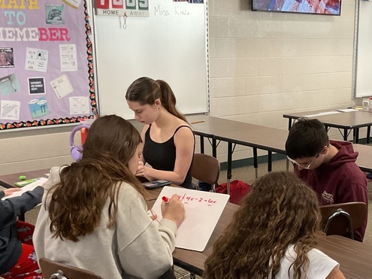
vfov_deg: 24.3
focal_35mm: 60
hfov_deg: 31.0
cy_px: 192
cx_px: 318
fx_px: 645
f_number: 1.8
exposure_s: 1/60
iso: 200
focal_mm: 3
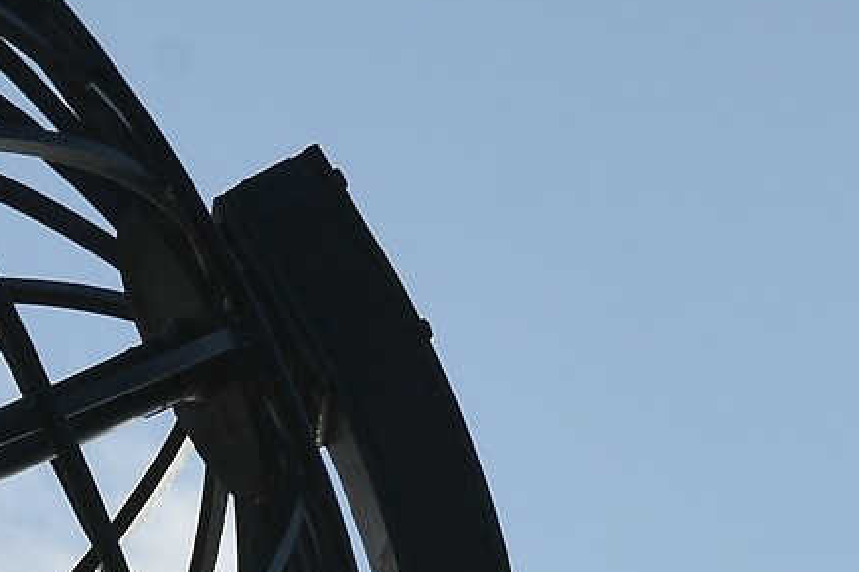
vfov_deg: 2.8
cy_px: 696
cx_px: -831
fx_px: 11858
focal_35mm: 497
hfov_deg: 4.1
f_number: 13
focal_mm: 60
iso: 110
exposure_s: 1/200
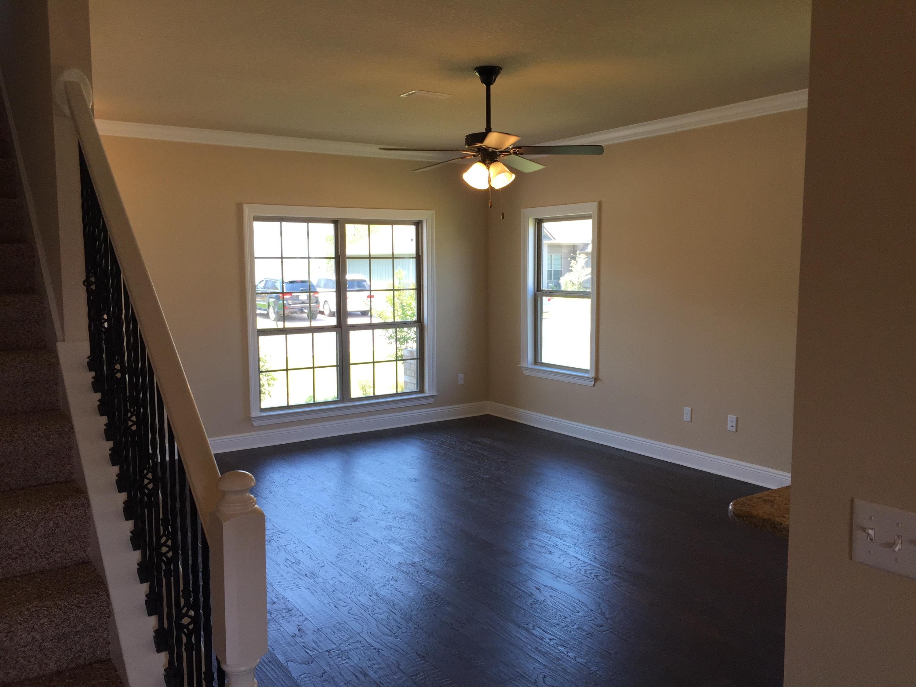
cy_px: 344
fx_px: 767
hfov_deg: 61.7
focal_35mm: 29
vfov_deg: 48.2
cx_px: 458
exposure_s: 1/120
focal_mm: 4.15
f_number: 2.2
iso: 50
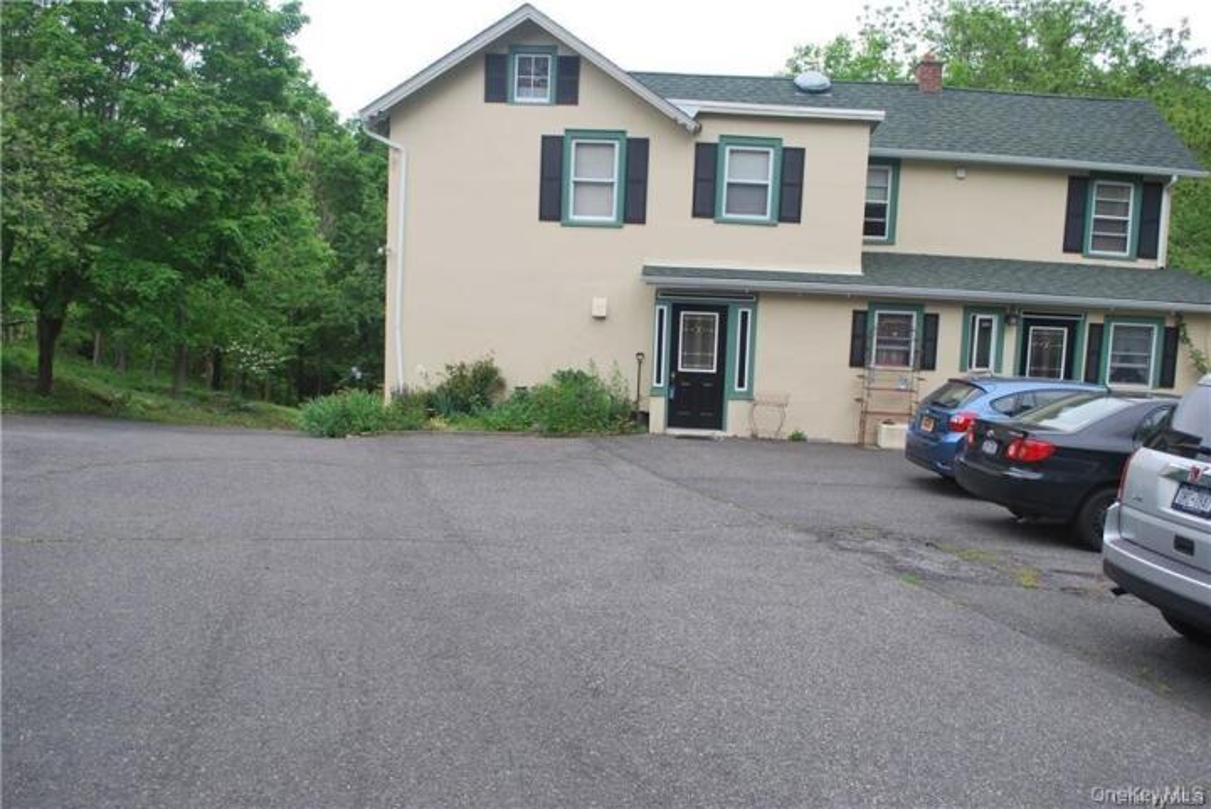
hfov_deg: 67.4
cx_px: 606
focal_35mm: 27
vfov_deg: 48.0
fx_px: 909
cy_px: 404
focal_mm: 18
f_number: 5.6
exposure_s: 1/125
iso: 125
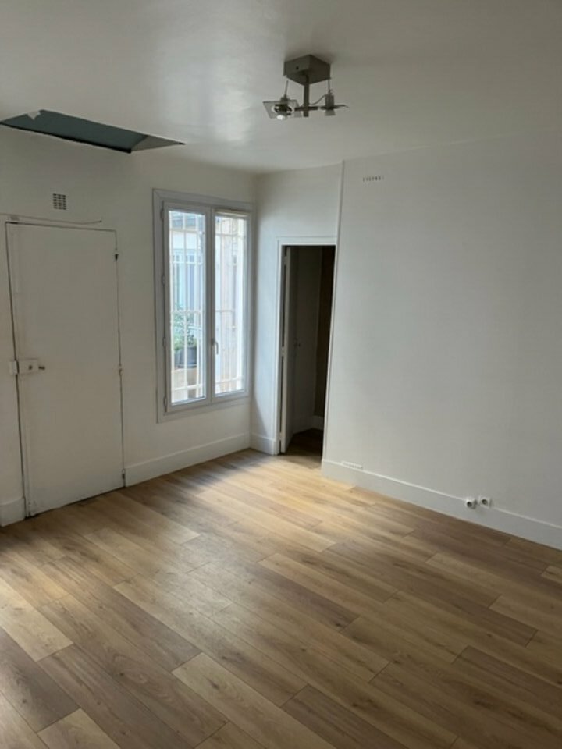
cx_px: 281
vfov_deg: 67.3
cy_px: 374
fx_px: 563
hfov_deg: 53.1
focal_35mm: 26
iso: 160
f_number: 1.6
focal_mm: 5.1
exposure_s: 1/60
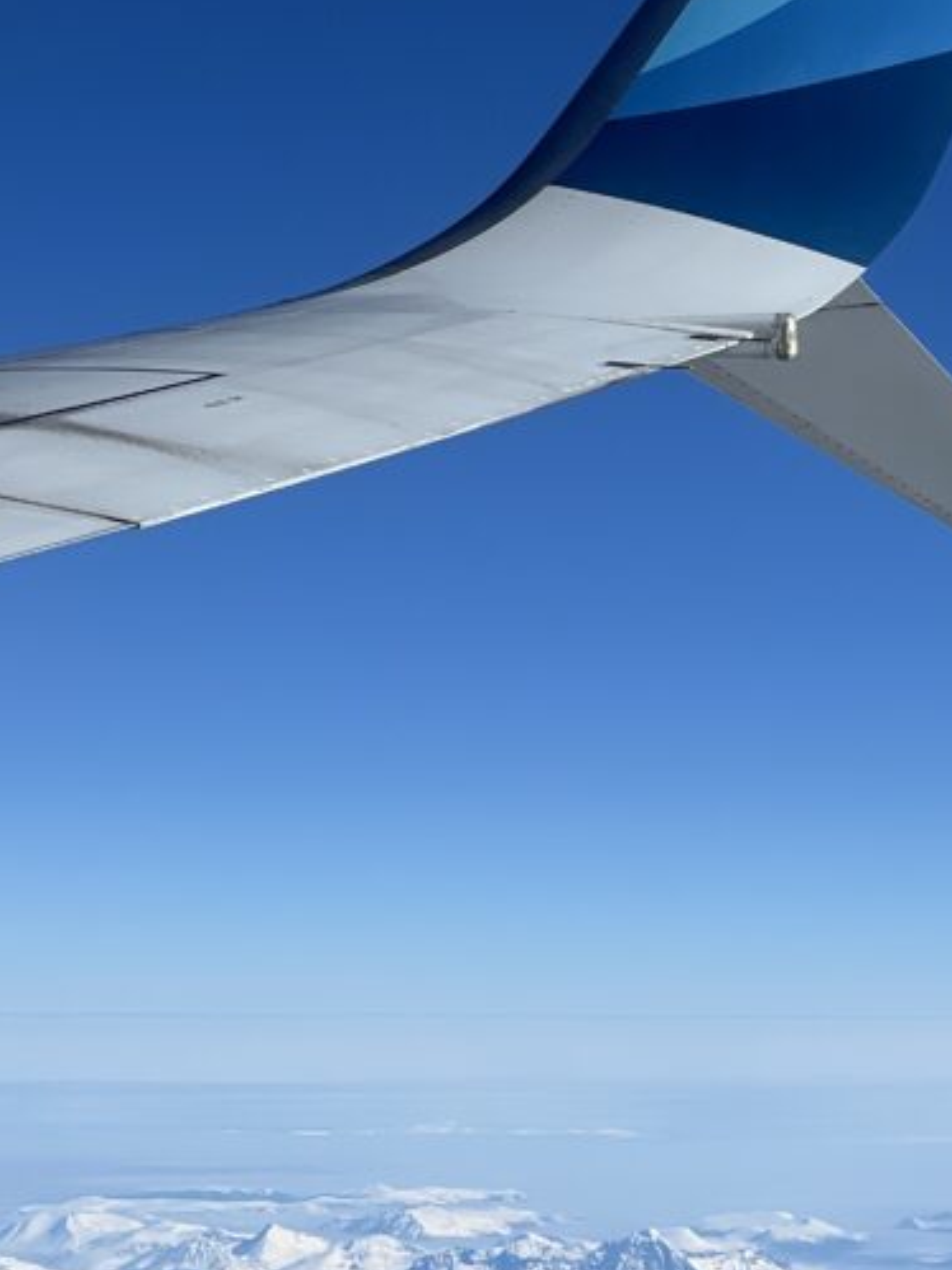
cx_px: 731
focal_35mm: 158
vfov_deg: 12.5
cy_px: 720
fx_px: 5796
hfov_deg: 9.4
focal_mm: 9
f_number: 2.8
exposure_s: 1/1167
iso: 32
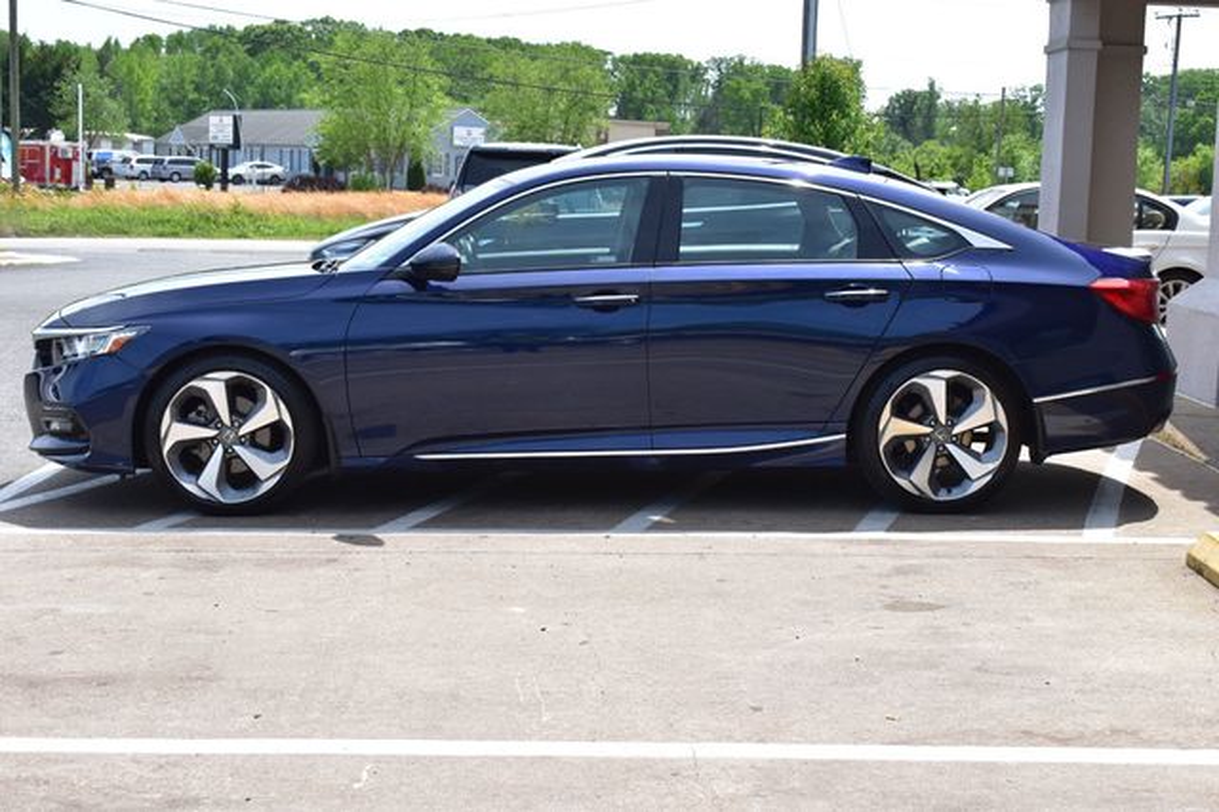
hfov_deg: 35.1
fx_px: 1929
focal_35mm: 57
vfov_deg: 23.8
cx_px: 610
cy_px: 406
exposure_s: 1/320
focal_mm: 38
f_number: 11
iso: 400
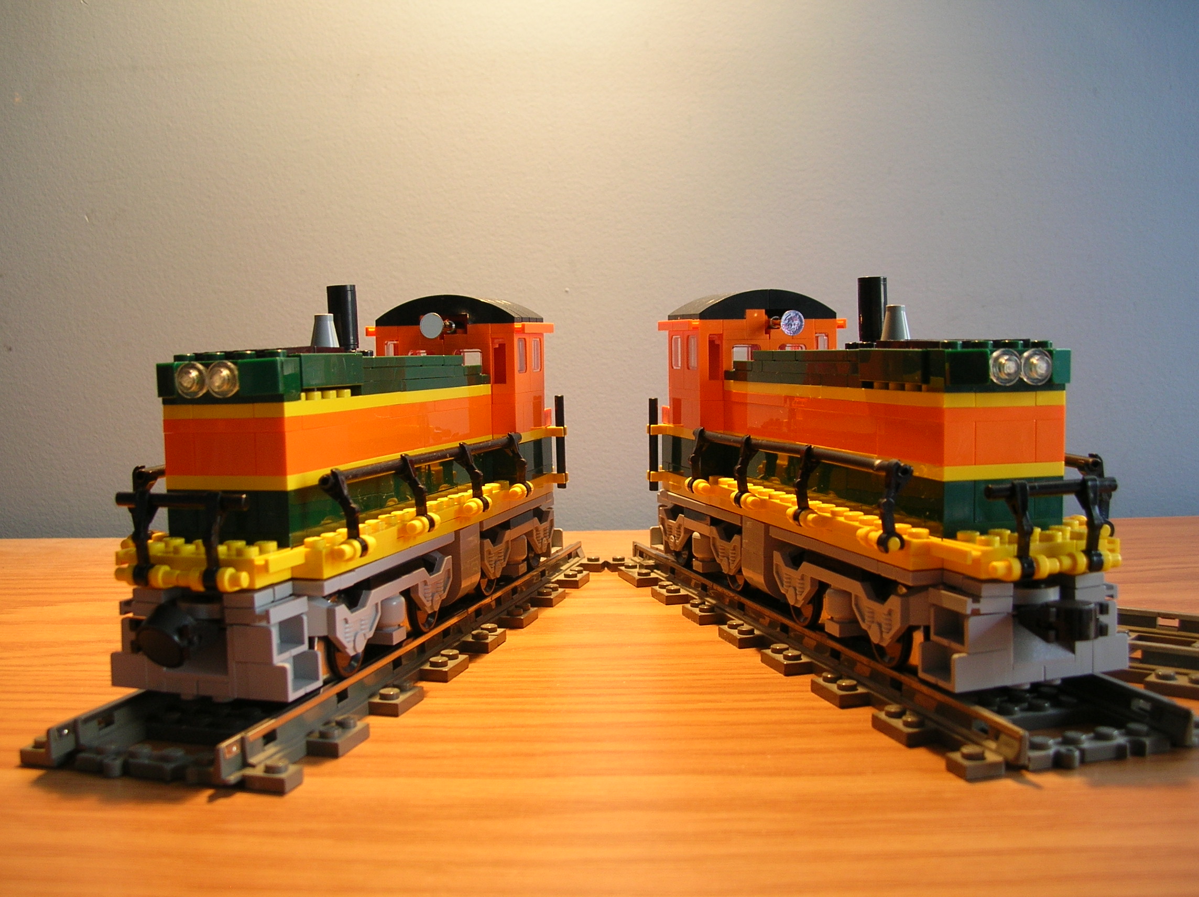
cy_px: 448
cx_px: 600
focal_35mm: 36
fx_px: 1246
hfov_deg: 51.4
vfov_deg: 39.6
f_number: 2.7
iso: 50
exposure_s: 1/9.5
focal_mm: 6
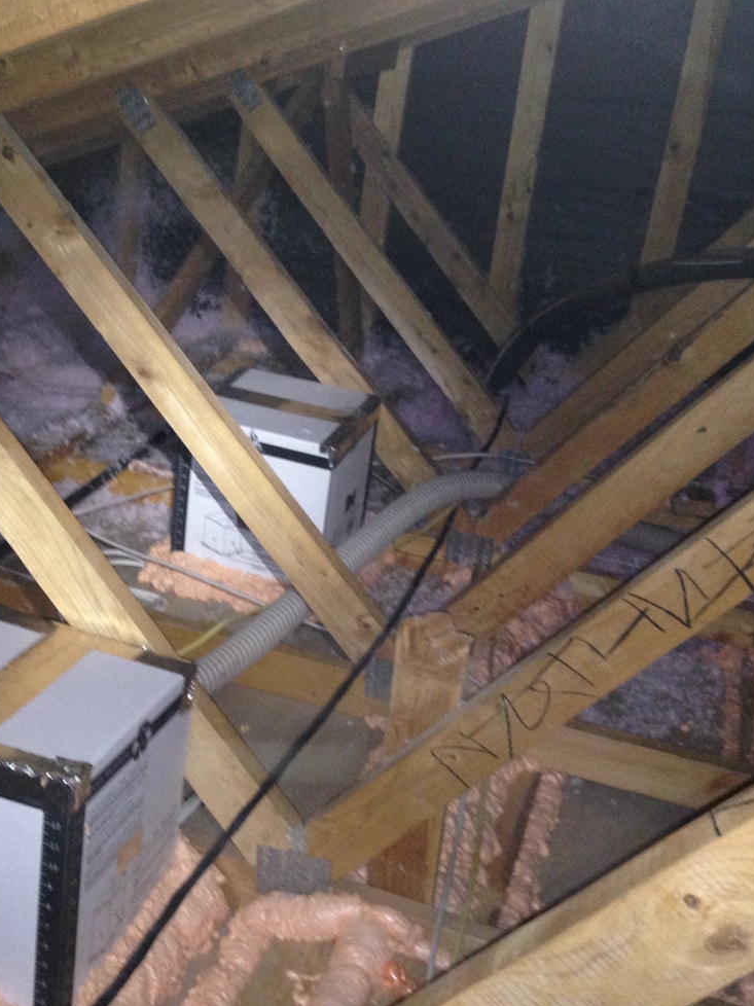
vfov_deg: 42.1
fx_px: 1307
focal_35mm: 45
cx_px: 243
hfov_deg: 31.9
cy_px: 496
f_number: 2.4
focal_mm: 4.12
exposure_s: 1/16
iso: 250
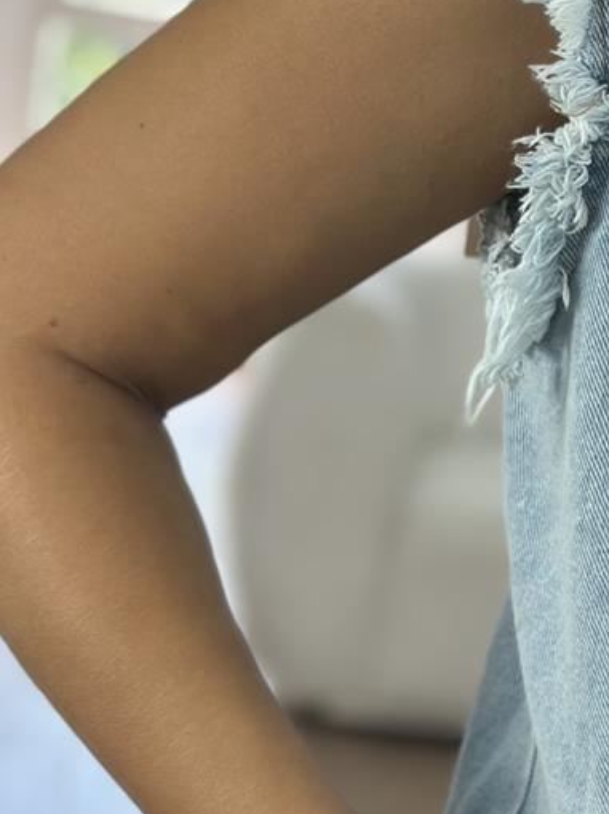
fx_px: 3547
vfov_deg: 13.0
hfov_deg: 9.5
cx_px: 908
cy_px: 708
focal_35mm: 151
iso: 80
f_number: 1.78
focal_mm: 6.86
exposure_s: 1/294
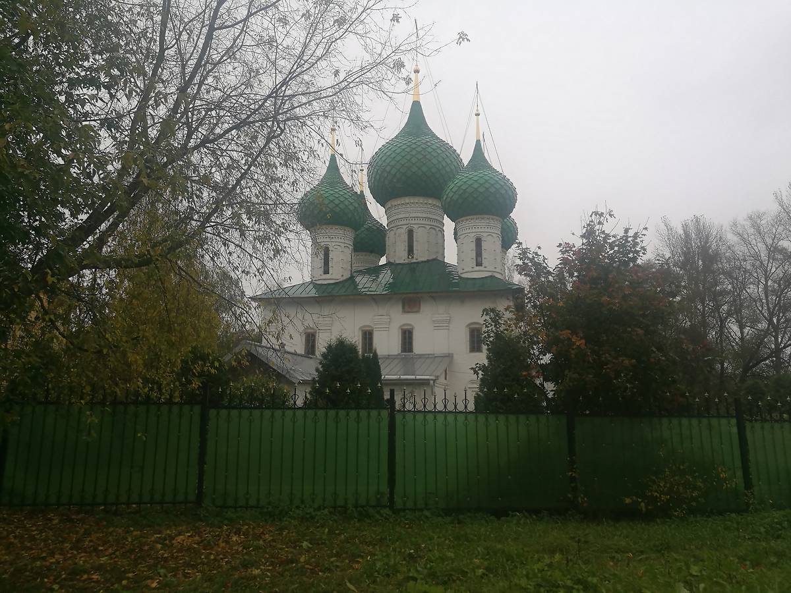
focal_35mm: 27
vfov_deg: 51.4
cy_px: 296
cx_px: 396
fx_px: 617
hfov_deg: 65.3
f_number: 2.2
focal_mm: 4.5
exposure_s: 1/132
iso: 50
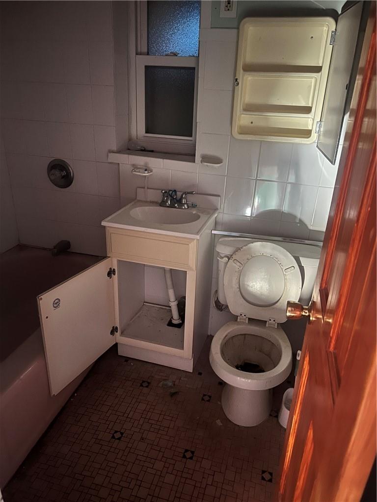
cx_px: 188
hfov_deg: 53.1
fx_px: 378
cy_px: 251
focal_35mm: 26
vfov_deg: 67.3
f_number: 1.5
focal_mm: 5.7
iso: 640
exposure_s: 1/9
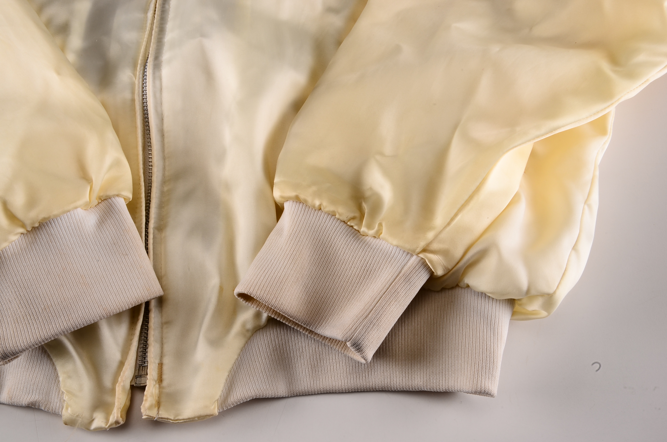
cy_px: 221
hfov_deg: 43.7
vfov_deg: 29.7
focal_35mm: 45
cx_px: 334
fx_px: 832
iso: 100
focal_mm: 30
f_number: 29
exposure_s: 1/125
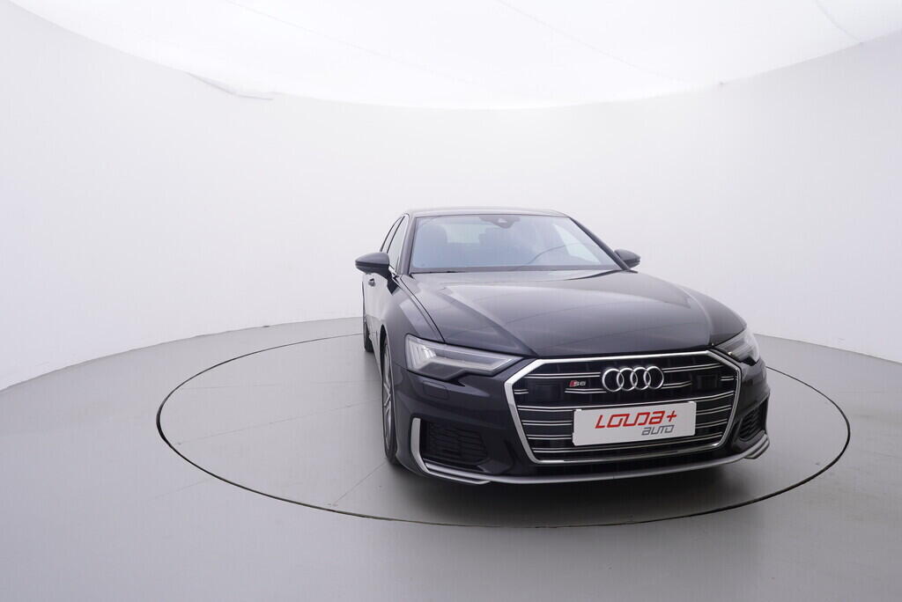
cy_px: 301
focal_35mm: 22
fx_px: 564
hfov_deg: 77.3
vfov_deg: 56.2
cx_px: 451
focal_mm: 15
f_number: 5
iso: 200
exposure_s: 1/80
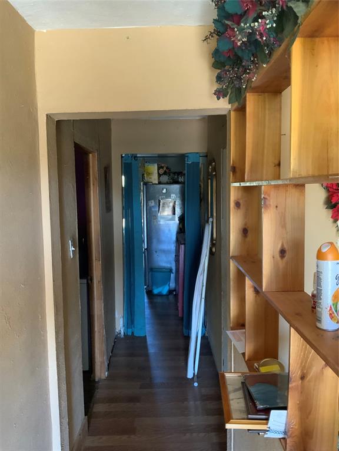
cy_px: 226
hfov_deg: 48.2
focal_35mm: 29
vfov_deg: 61.7
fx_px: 379
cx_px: 170
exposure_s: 1/50
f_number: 1.8
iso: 320
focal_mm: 3
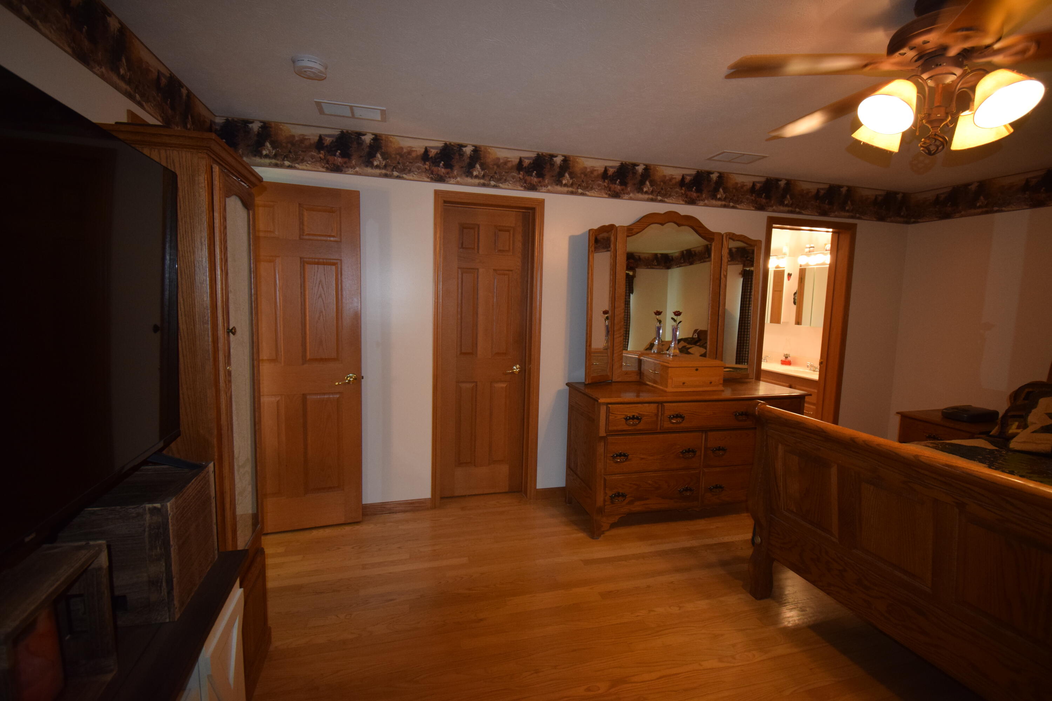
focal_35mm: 15
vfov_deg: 77.3
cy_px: 350
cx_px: 526
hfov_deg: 100.4
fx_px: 438
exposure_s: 1/60
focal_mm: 10
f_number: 4.5
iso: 1000
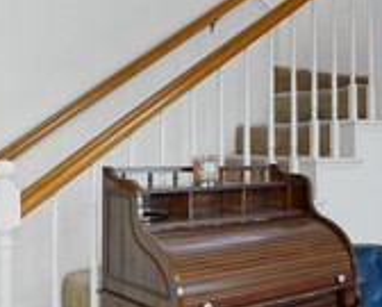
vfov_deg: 30.3
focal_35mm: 50
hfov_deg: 33.3
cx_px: 405
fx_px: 566
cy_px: 140
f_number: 9
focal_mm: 14
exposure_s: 2.5
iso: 100
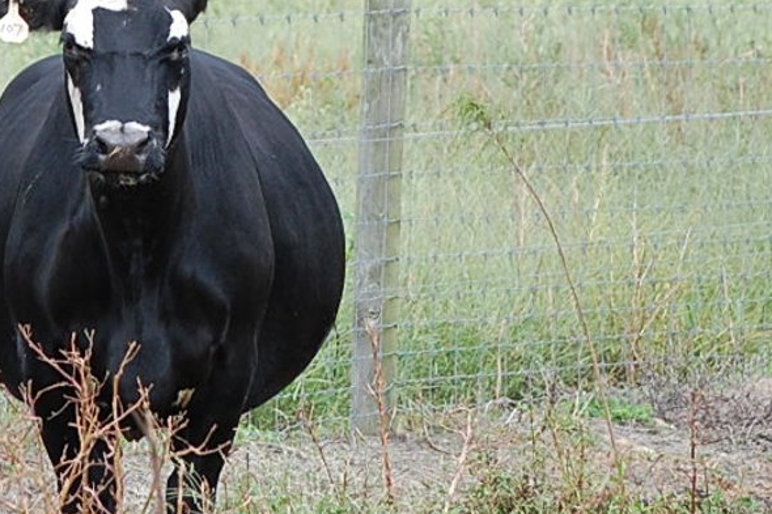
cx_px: 192
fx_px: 9763
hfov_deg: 4.5
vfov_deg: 3.0
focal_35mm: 455
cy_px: 99
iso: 400
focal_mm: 105
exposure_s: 1/500
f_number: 5.6
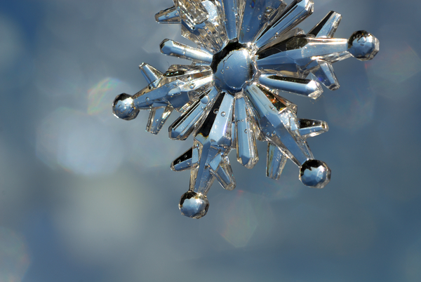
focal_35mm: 90
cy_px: 141
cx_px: 210
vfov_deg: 15.2
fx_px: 1054
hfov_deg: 22.6
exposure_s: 1/640
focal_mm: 60
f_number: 10
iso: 100
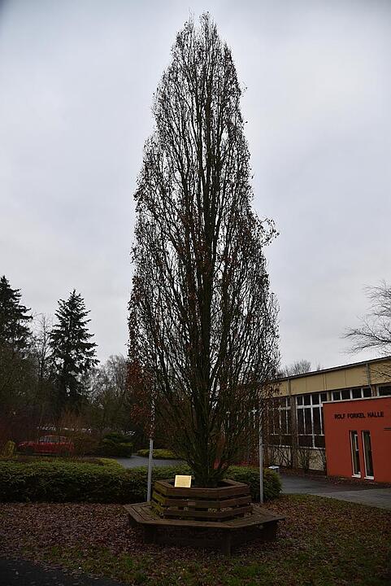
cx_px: 196
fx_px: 390
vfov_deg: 73.7
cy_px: 293
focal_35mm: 24
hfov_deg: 53.2
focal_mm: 24
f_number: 4
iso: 400
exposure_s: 1/1000
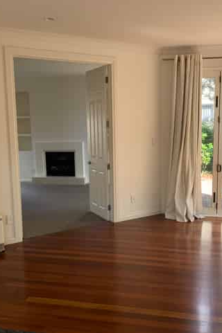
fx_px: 343
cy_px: 170
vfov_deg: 51.9
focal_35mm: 37
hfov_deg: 35.9
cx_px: 119
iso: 40
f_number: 1.8
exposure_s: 1/122
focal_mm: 4.25
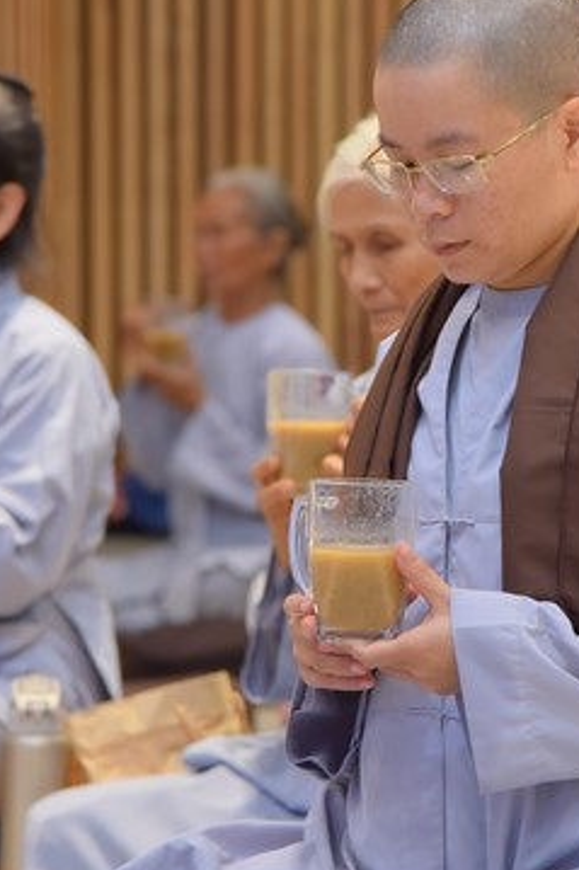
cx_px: 285
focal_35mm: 203
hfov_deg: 6.8
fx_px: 4902
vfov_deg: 10.1
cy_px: 424
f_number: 5
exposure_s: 1/125
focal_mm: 112
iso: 1250
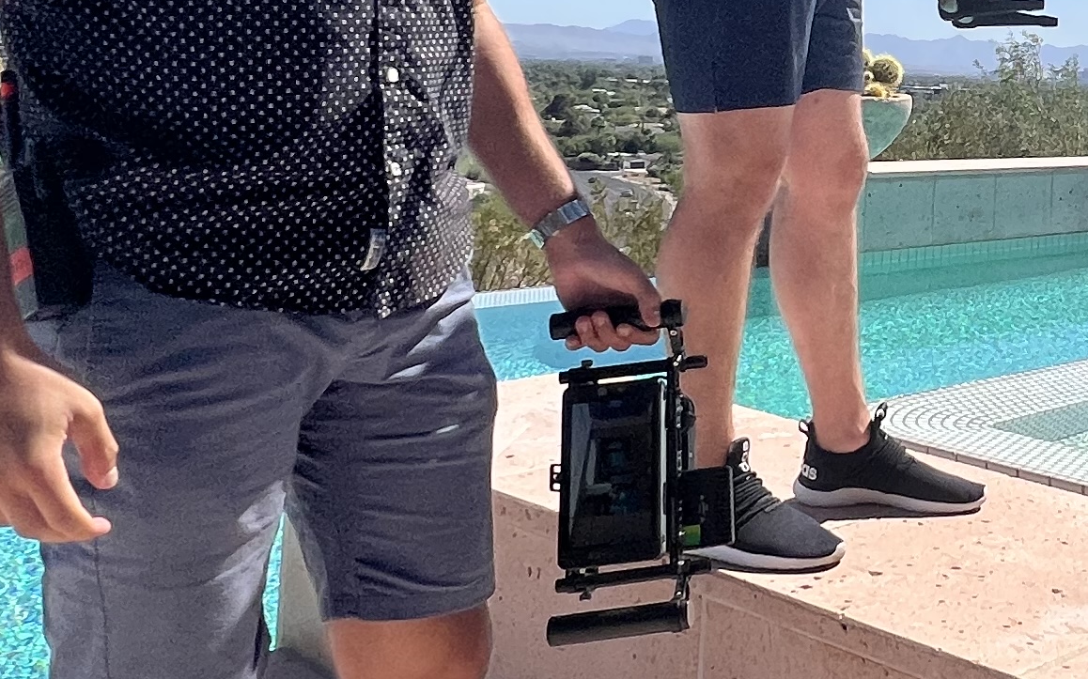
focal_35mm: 48
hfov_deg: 35.6
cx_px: 1203
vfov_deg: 25.8
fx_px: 1423
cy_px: 42
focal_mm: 1.57
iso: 32
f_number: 1.8
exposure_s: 1/2874
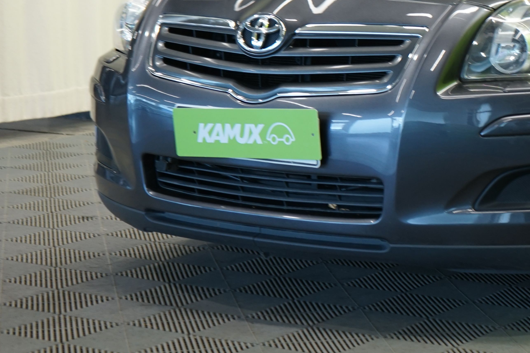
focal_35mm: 114
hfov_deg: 17.4
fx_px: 1678
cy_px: 30
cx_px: 568
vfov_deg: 11.9
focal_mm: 49
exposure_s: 1/30
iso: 500
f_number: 4.5
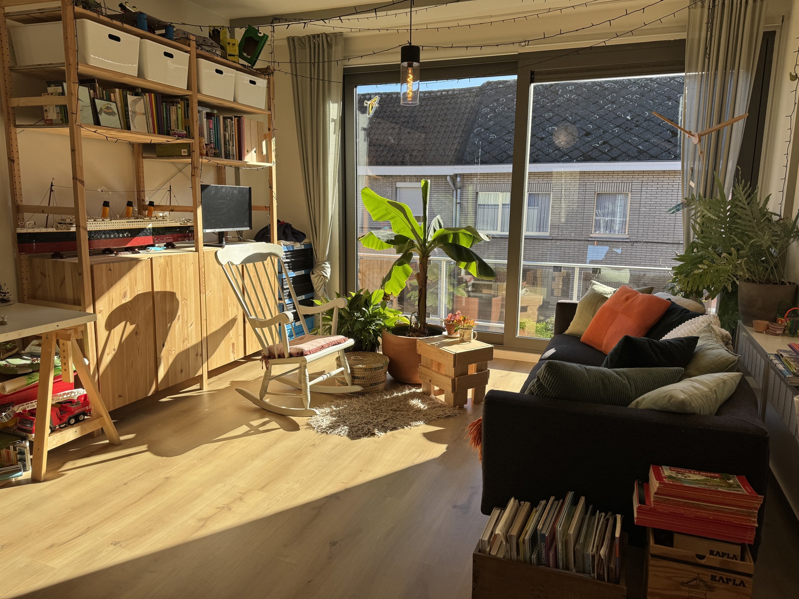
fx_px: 554
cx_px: 400
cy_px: 300
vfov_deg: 56.8
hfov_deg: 71.6
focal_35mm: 24
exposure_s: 1/1076
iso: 80
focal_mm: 6.76
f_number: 1.78
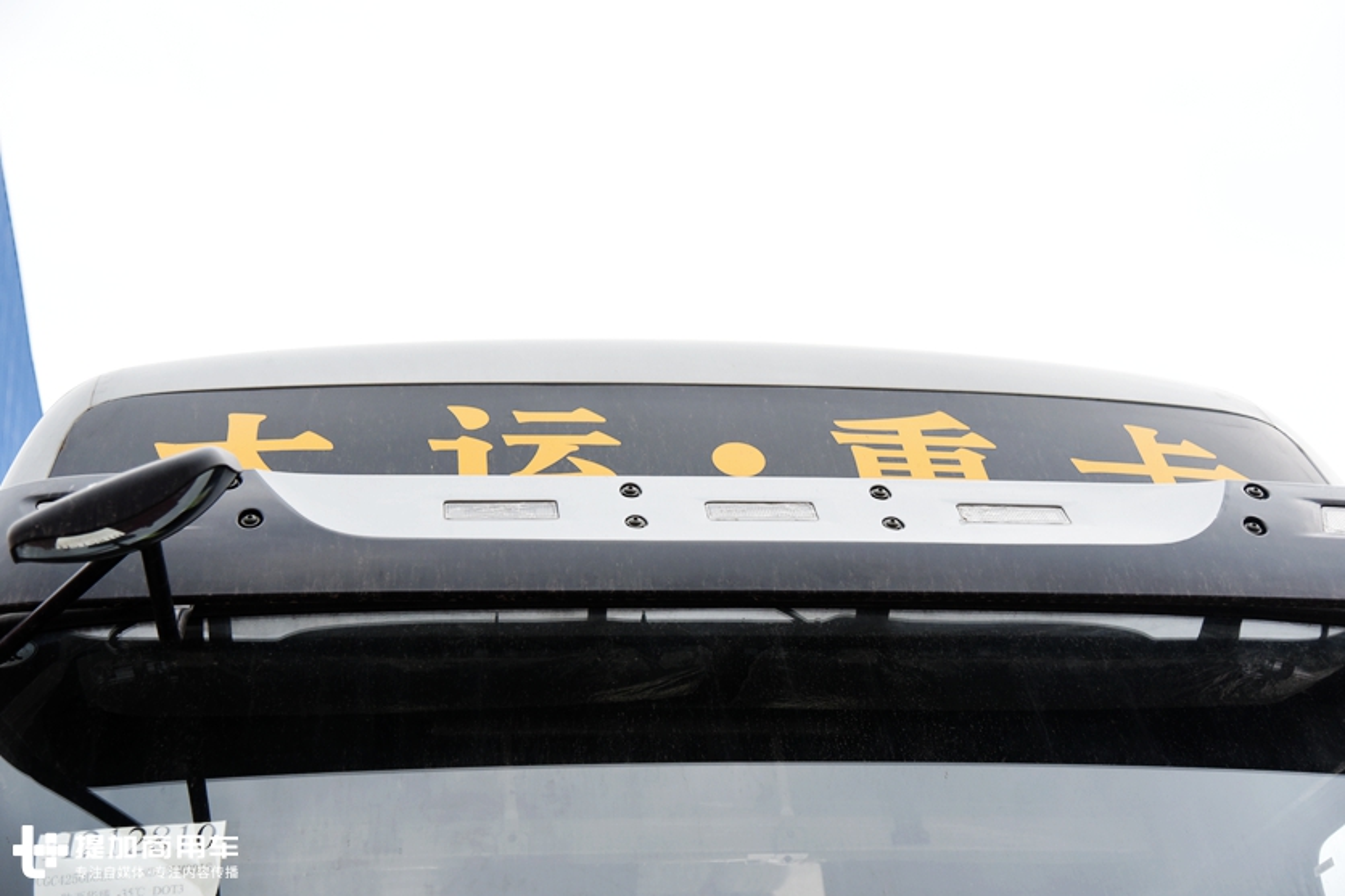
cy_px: 448
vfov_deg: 24.6
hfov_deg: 36.3
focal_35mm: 55
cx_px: 672
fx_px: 2054
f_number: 4.5
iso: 1250
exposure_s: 1/4000
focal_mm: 55
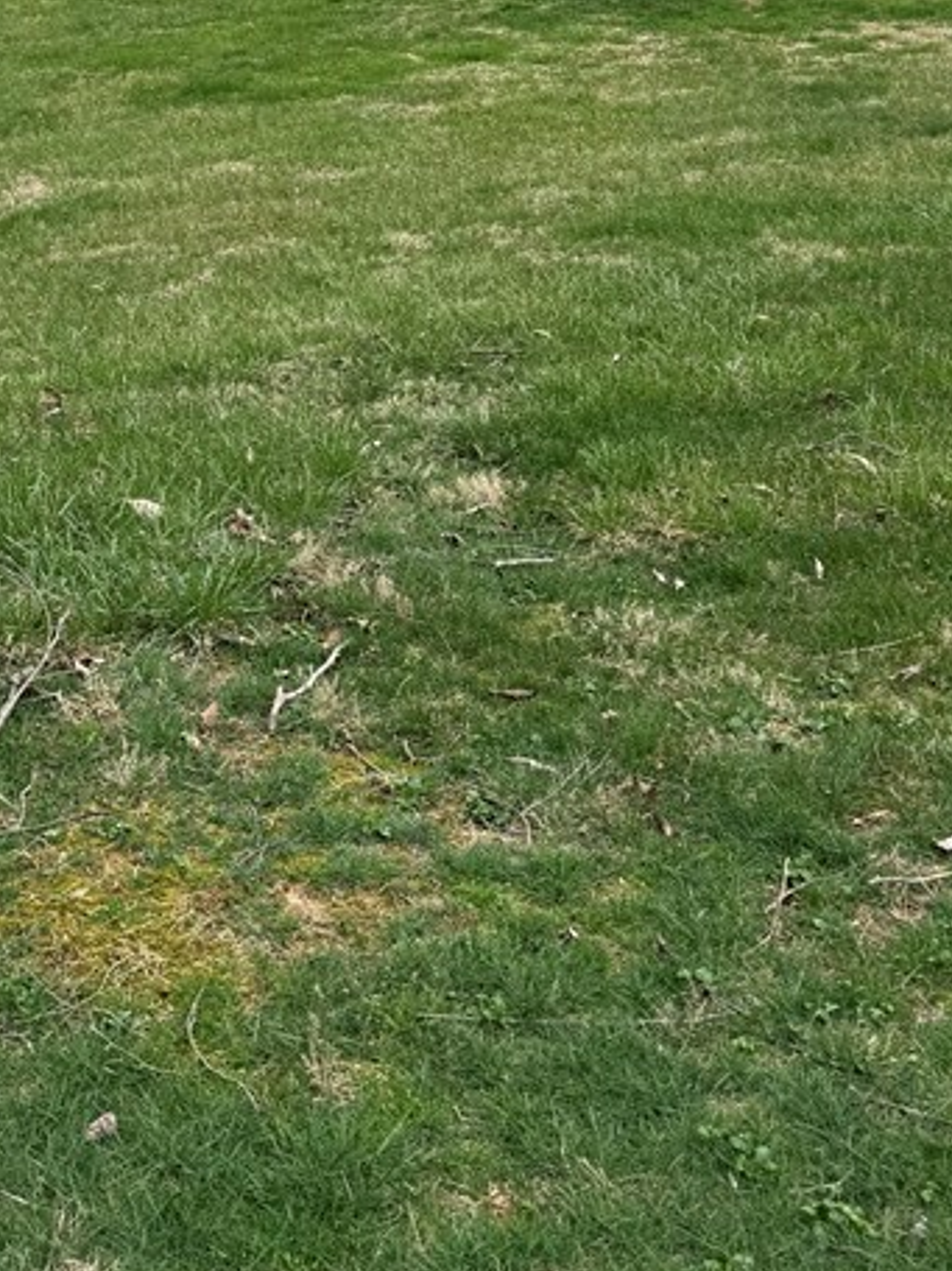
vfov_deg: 33.3
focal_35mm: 54
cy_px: 84
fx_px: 1981
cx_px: 209
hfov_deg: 26.6
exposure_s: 1/2415
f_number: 1.78
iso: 80
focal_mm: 6.76
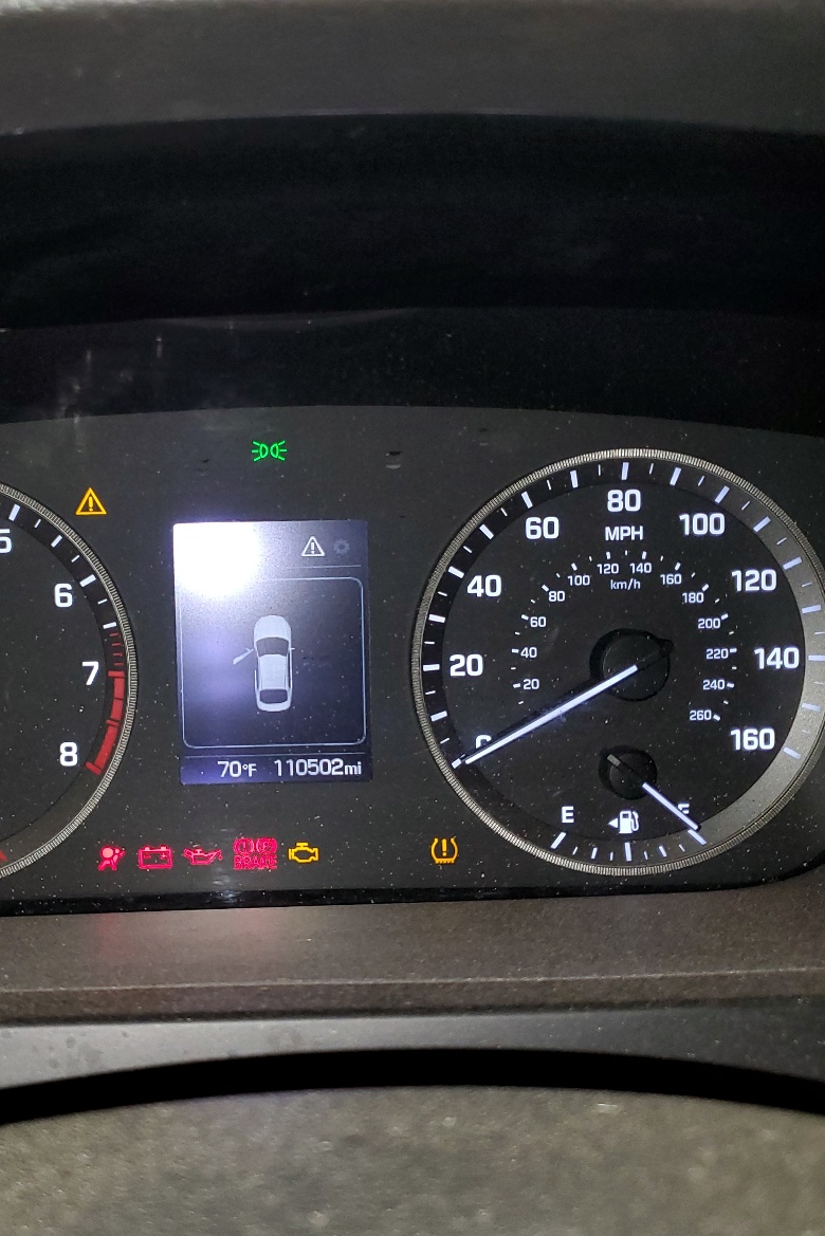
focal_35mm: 37
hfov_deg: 35.1
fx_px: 1271
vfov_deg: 51.9
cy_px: 631
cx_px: 201
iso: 136
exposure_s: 1/60.2
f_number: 1.5
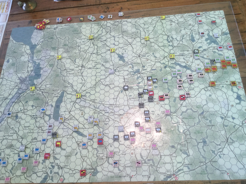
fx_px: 227
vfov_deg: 44.1
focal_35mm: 32
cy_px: 91
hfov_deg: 56.8
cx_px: 122
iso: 80
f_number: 2.4
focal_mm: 3.3
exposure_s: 1/33
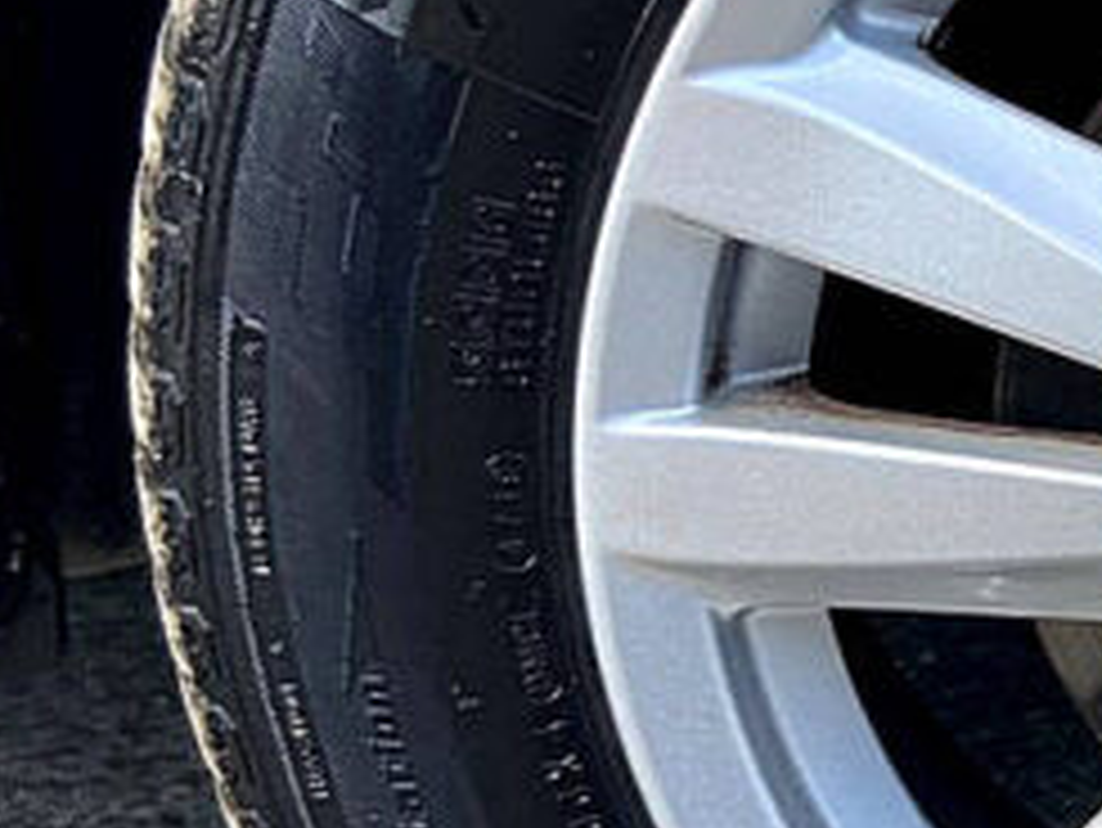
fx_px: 2707
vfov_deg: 17.3
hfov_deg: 20.8
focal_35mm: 85
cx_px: 1457
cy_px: 567
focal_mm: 4.25
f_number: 1.8
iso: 32
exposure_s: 1/291
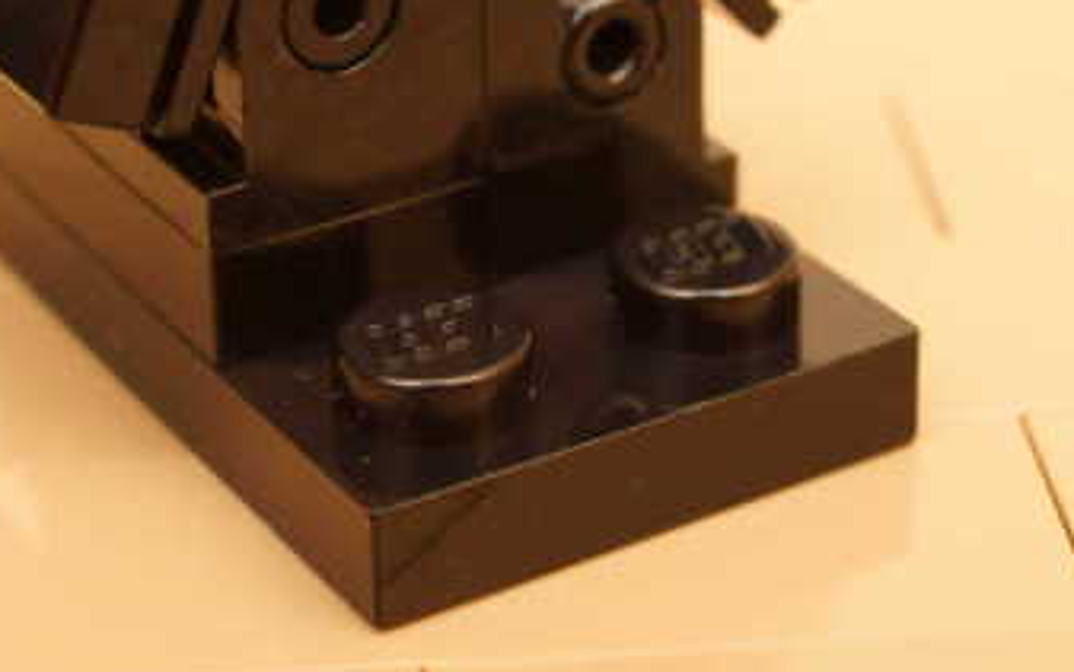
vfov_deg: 13.2
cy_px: -6
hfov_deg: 21.1
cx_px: 395
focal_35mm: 98
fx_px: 2870
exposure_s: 1/60
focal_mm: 30
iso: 640
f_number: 10
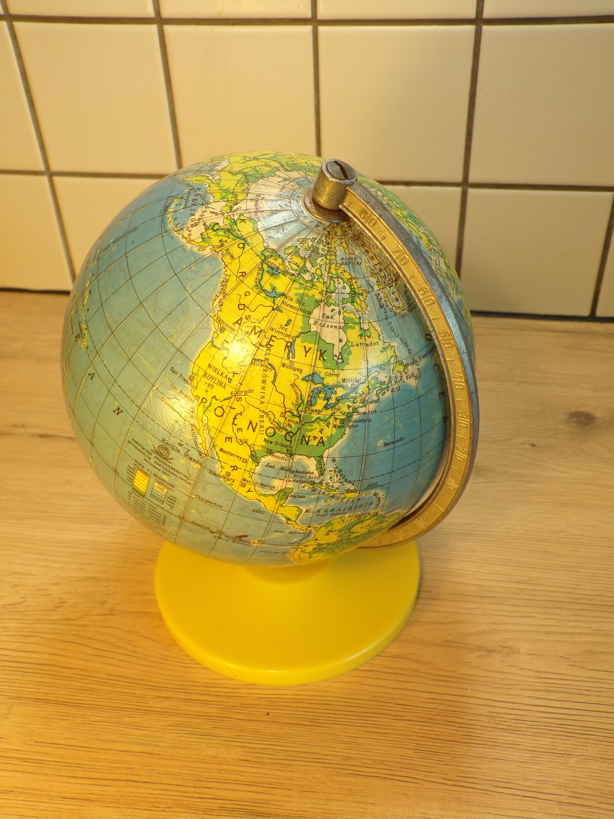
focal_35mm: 32
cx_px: 307
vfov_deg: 56.8
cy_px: 410
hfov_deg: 44.2
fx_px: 757
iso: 81
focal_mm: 5.8
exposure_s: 1/34
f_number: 3.2
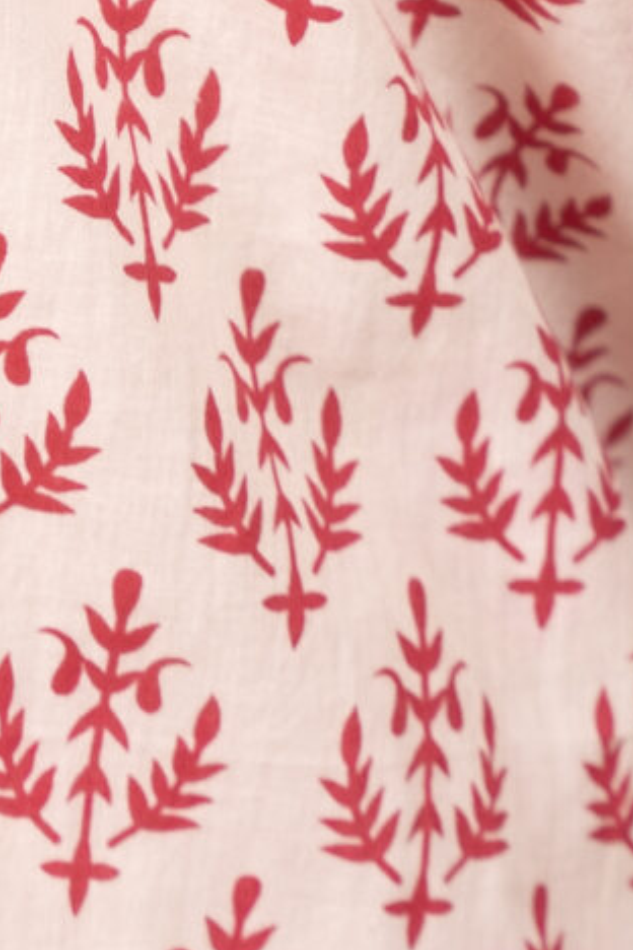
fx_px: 10101
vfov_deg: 5.3
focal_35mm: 383
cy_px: -440
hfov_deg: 3.6
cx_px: -220
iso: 200
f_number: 4.5
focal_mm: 70
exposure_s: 1/100
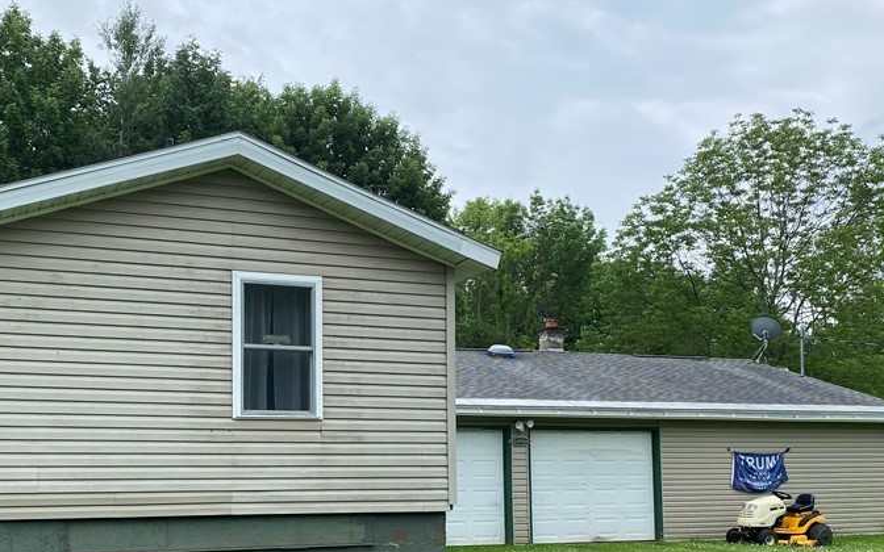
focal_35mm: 42
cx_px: 347
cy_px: 439
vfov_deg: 29.9
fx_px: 1012
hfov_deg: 46.9
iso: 32
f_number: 1.8
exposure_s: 1/827
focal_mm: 4.25
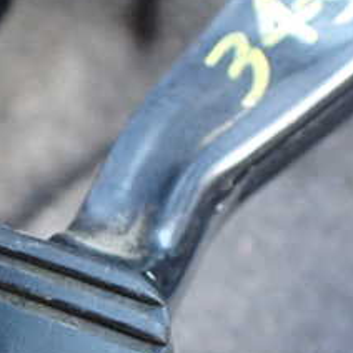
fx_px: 865
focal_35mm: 75
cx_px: -48
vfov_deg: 22.2
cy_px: 351
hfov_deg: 21.7
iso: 800
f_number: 2.3
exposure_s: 1/80
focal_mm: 5.4
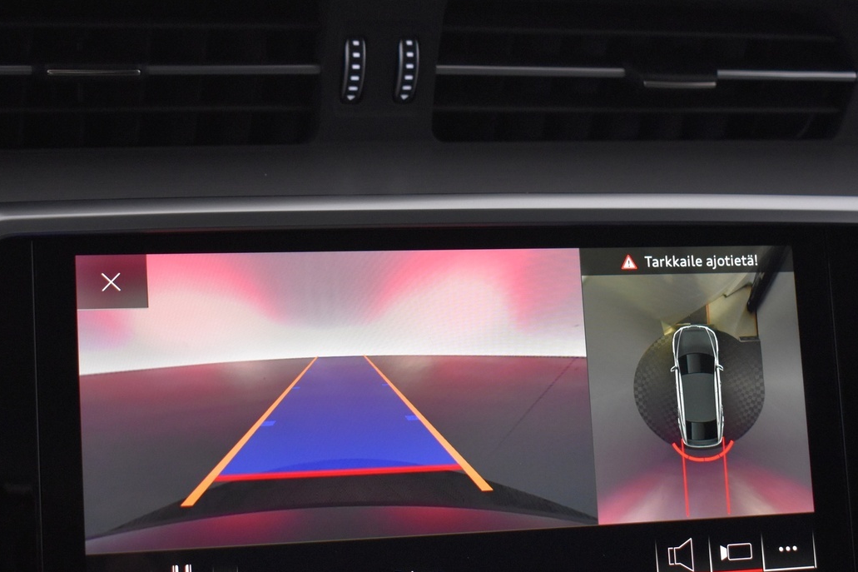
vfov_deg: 20.6
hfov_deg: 30.5
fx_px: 1573
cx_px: 429
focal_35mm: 66
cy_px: 369
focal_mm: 28
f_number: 4.2
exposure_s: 1/60
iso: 1800
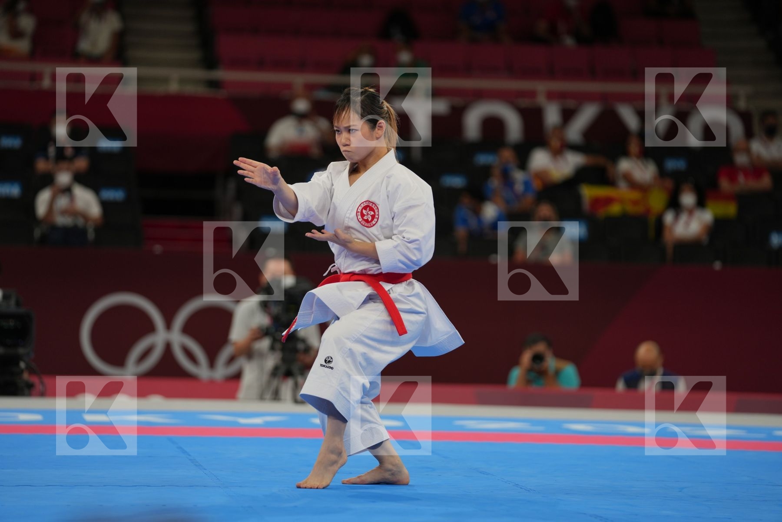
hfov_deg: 12.2
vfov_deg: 8.2
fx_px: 3649
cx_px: 391
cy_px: 261
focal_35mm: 168
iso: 250
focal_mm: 168
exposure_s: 1/500
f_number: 2.8
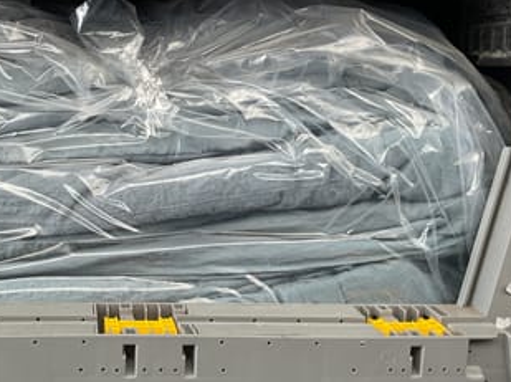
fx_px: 693
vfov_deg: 30.7
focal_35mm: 47
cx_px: 126
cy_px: 145
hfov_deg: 39.4
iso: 40
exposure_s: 1/50
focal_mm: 3
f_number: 1.8
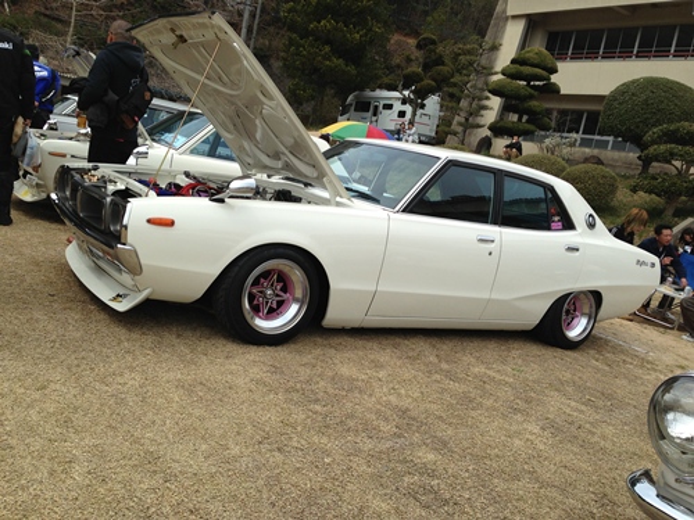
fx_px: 662
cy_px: 260
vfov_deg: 42.9
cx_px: 347
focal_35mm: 33
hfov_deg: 55.4
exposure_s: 1/1290
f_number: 2.4
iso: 50
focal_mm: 4.13
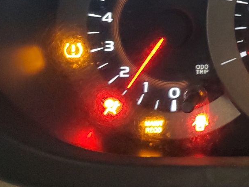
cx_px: 321
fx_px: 489
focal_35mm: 68
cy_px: 2
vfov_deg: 20.9
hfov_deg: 24.9
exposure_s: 1/30
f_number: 1.5
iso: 331
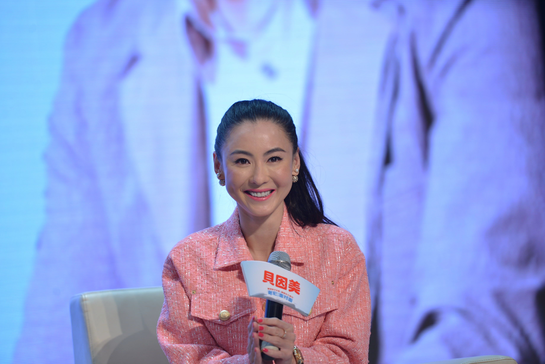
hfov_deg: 10.3
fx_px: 3029
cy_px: 182
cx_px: 272
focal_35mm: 200
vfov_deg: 6.9
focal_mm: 200
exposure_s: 1/200
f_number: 3.2
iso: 400
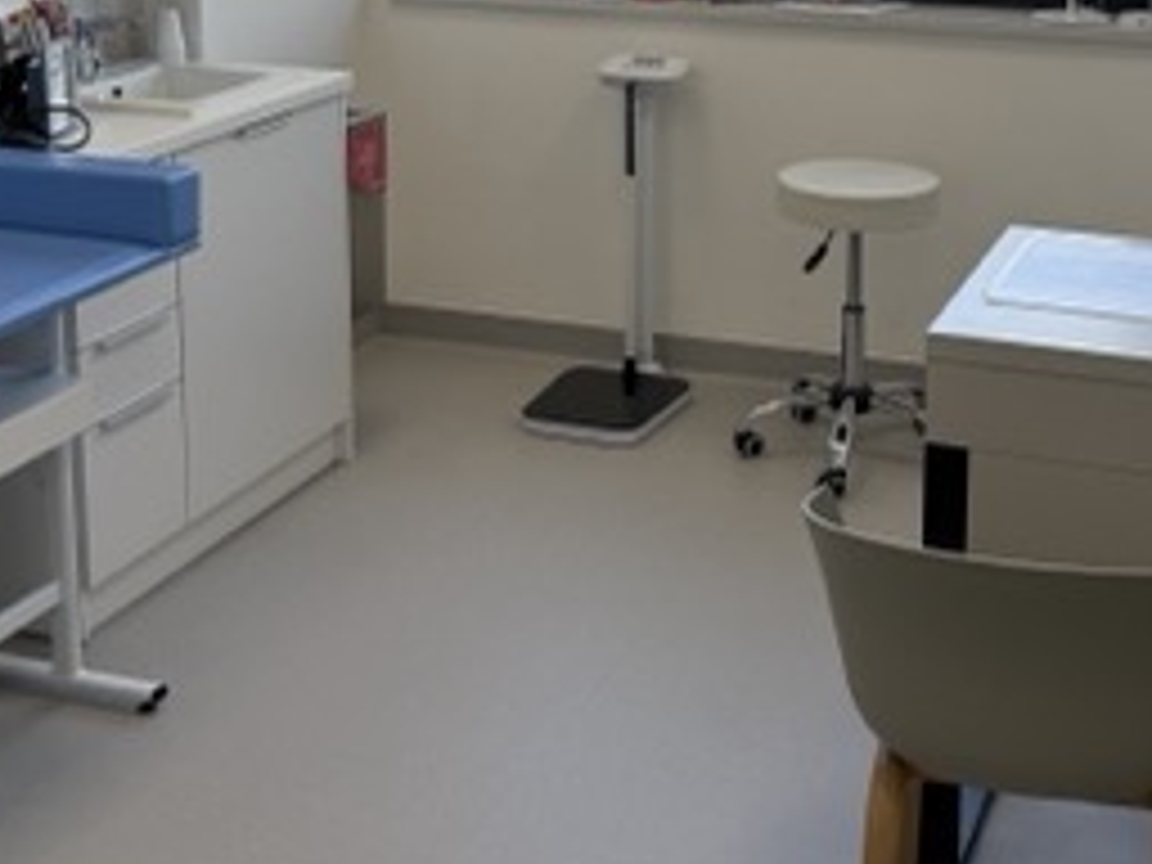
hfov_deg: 32.1
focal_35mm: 60
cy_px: 99
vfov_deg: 23.8
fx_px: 1997
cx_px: 652
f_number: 1.78
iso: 100
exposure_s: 1/888
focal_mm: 6.76
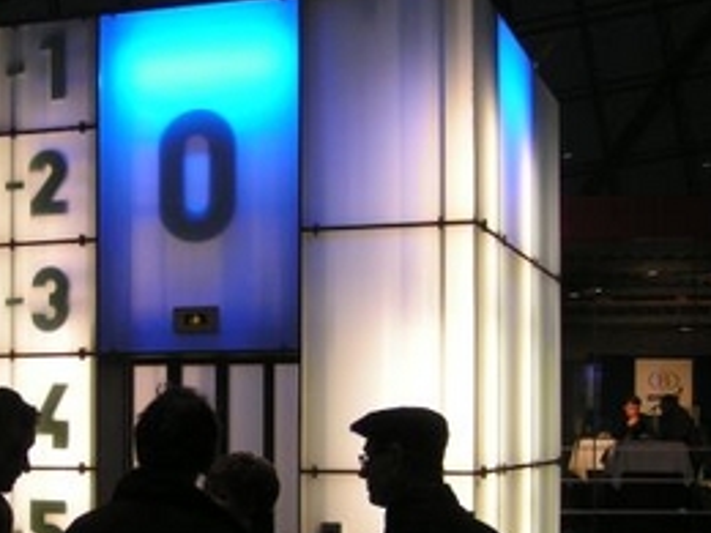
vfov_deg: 20.0
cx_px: 183
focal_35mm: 73
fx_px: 1499
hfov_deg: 26.4
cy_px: 417
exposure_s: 1/40
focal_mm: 6.3
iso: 100
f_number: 2.8
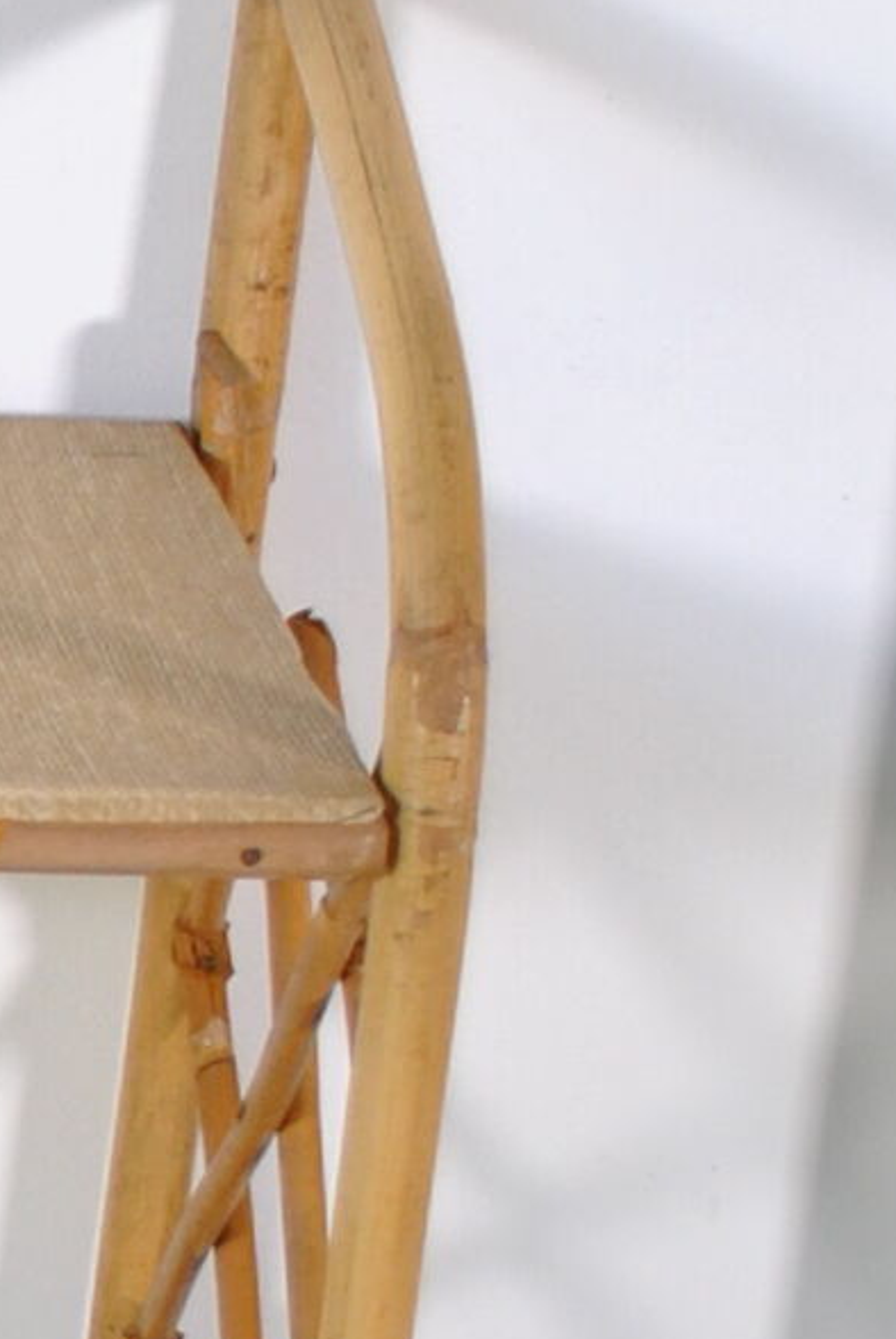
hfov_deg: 6.0
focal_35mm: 217
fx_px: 8082
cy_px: 1646
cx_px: -1508
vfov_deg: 9.3
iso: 200
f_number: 4
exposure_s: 1/80
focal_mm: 22
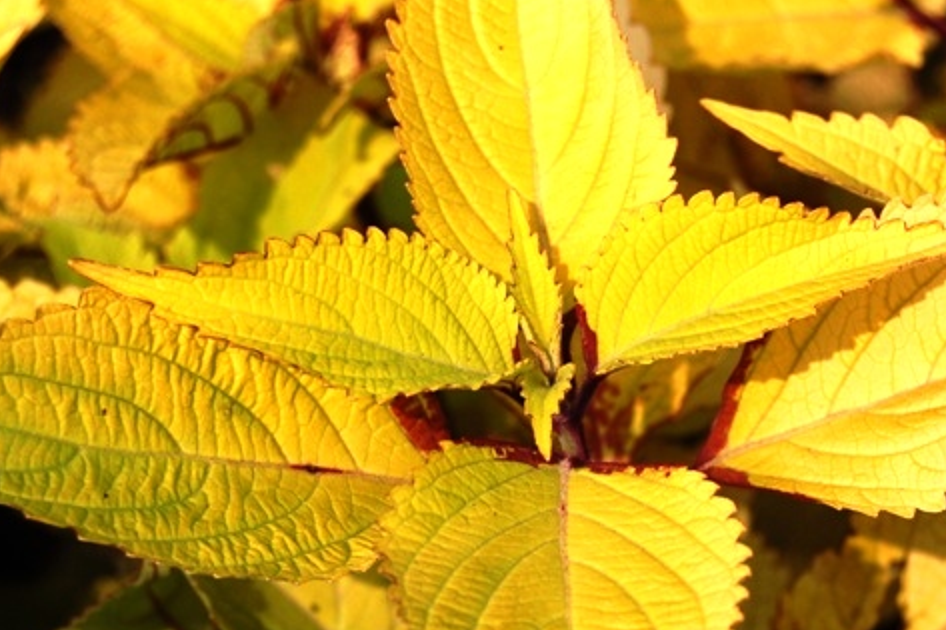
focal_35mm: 112
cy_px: 374
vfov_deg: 12.3
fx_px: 2933
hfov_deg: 18.3
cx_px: 568
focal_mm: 55
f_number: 8
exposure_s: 1/1000
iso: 200
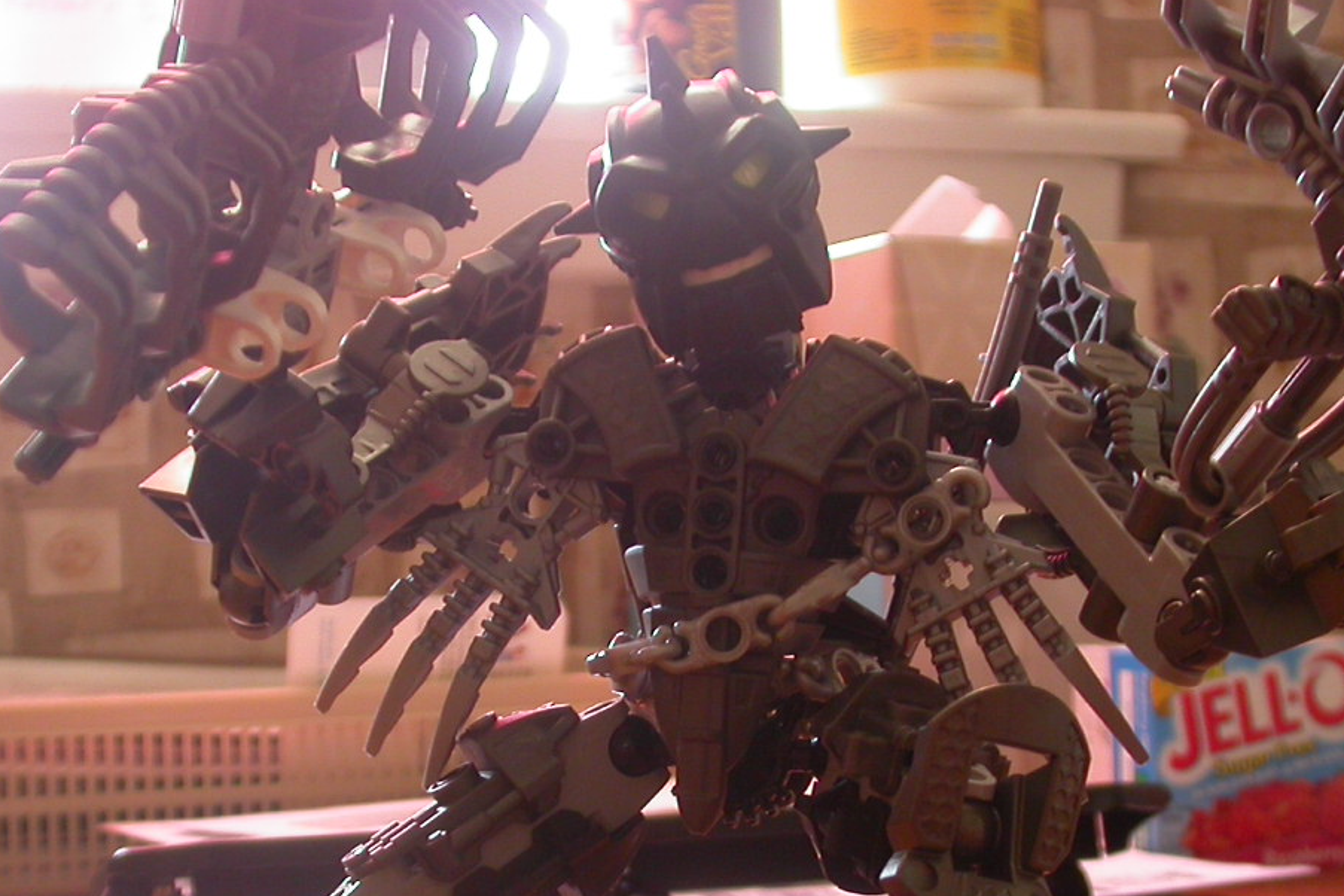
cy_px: 686
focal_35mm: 70
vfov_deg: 19.3
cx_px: 628
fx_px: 2613
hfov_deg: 28.8
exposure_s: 1/12
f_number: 2.6
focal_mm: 7.85
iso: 100
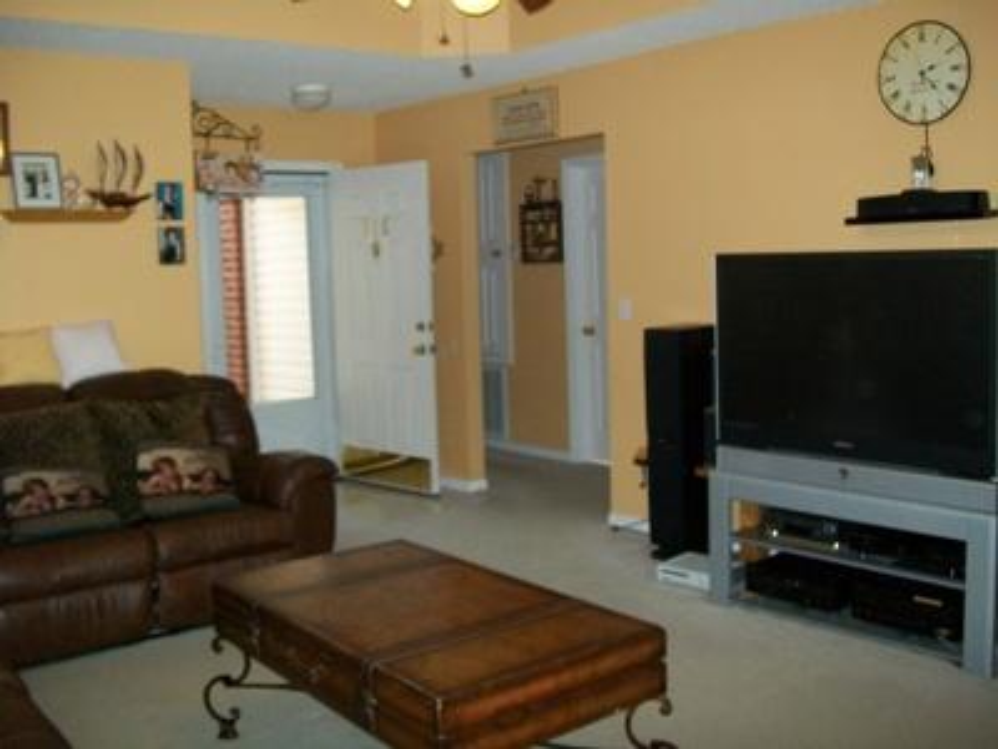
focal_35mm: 36
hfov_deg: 51.4
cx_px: 499
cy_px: 374
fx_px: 1038
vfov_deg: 39.7
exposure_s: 1/60
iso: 160
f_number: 2.7
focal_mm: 6
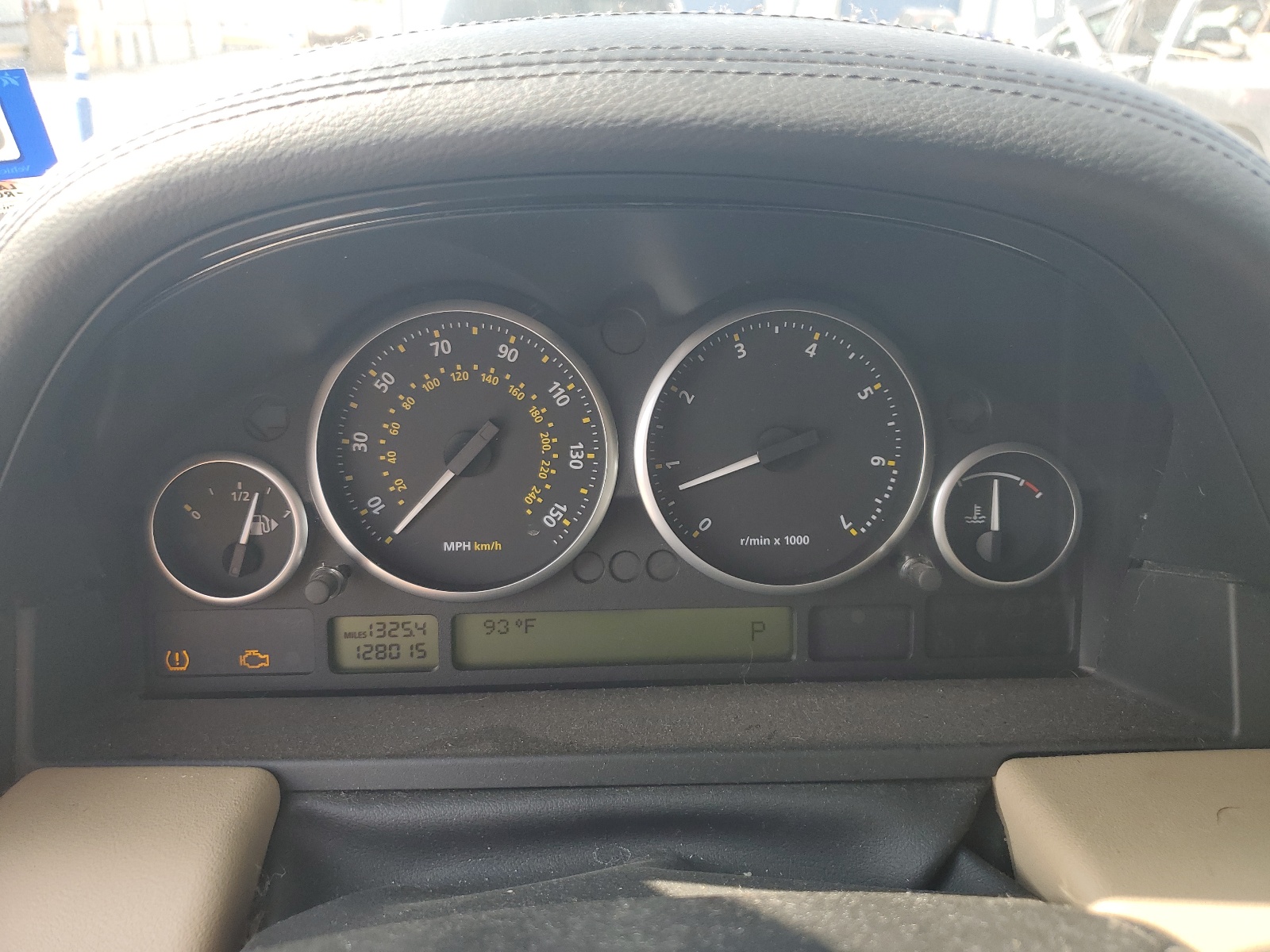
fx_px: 954
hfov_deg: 67.3
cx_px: 635
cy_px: 476
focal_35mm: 26
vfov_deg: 53.1
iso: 50
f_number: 1.5
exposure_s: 1/303
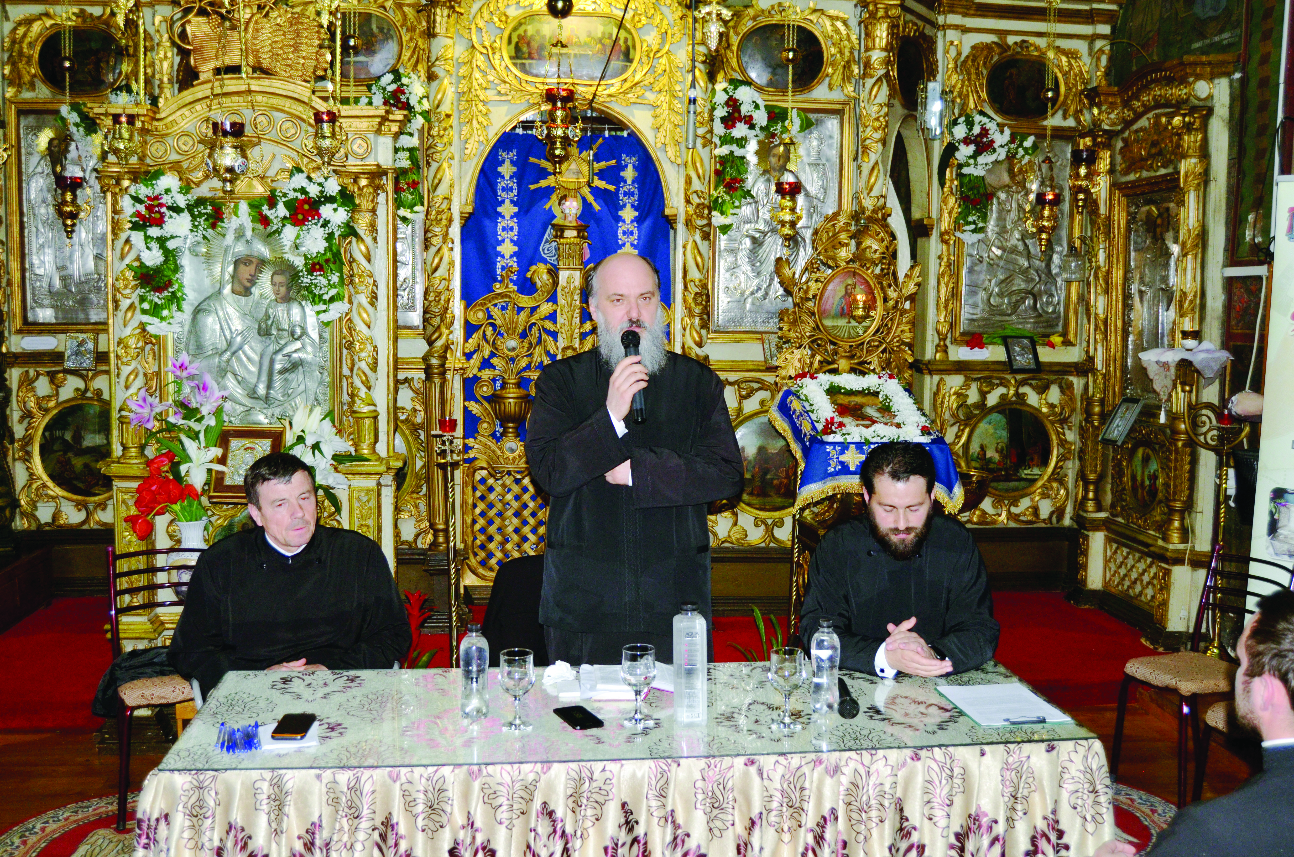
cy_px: 428
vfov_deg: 36.7
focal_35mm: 36
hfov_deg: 53.2
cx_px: 647
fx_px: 1291
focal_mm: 24
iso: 800
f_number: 3.8
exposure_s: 1/60
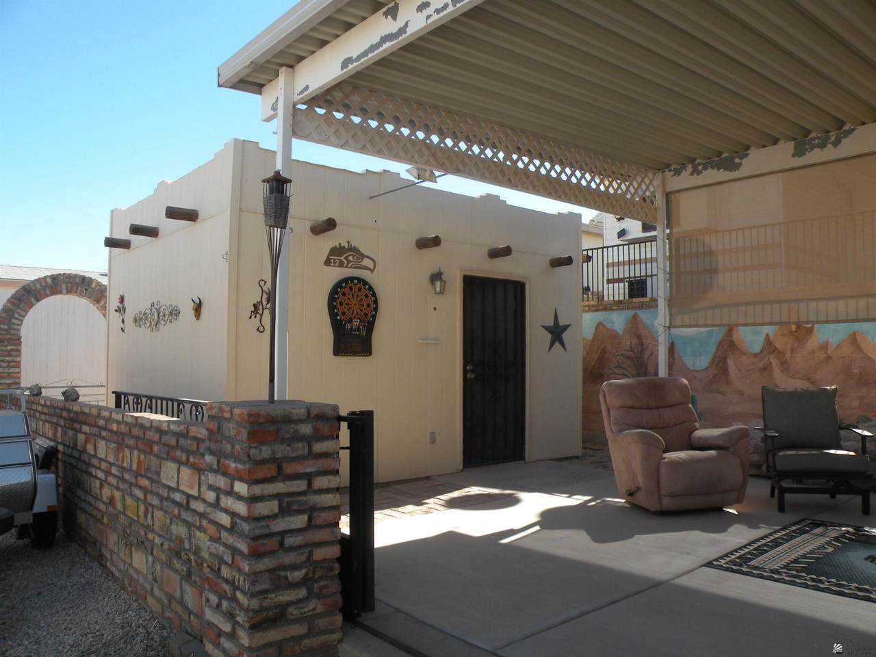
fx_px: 683
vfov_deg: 51.4
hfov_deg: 65.3
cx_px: 438
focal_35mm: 27
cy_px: 328
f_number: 5
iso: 64
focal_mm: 4.7
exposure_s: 1/185
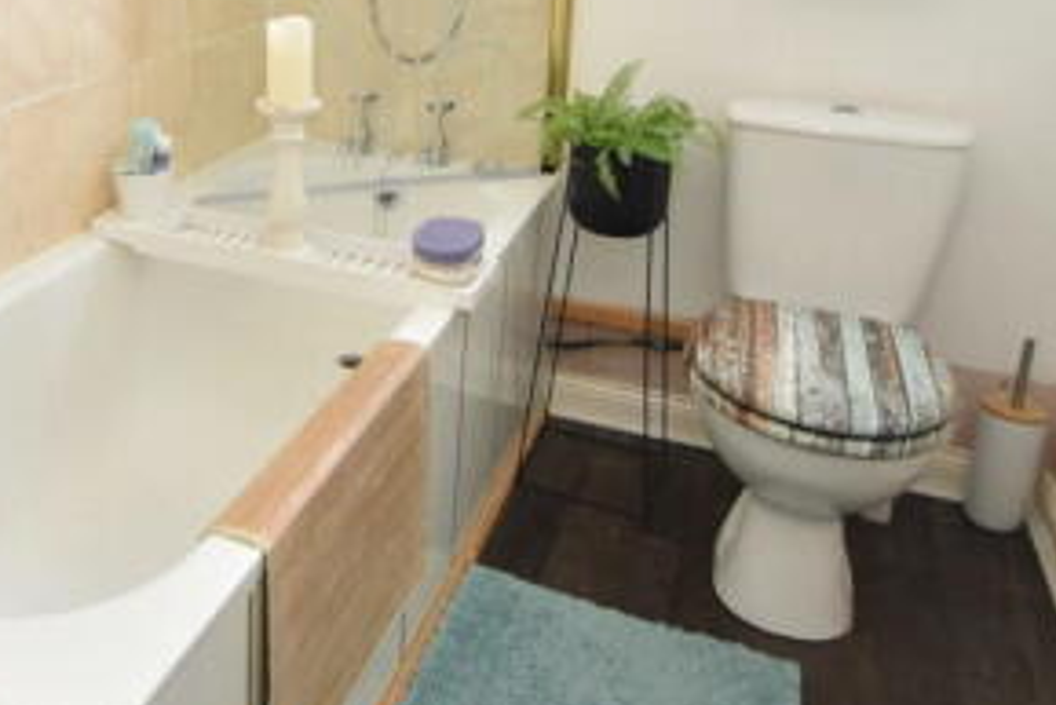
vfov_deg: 37.3
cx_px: 214
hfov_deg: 52.3
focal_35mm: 34
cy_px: 126
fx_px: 998
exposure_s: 1/80
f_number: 4
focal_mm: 10
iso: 800
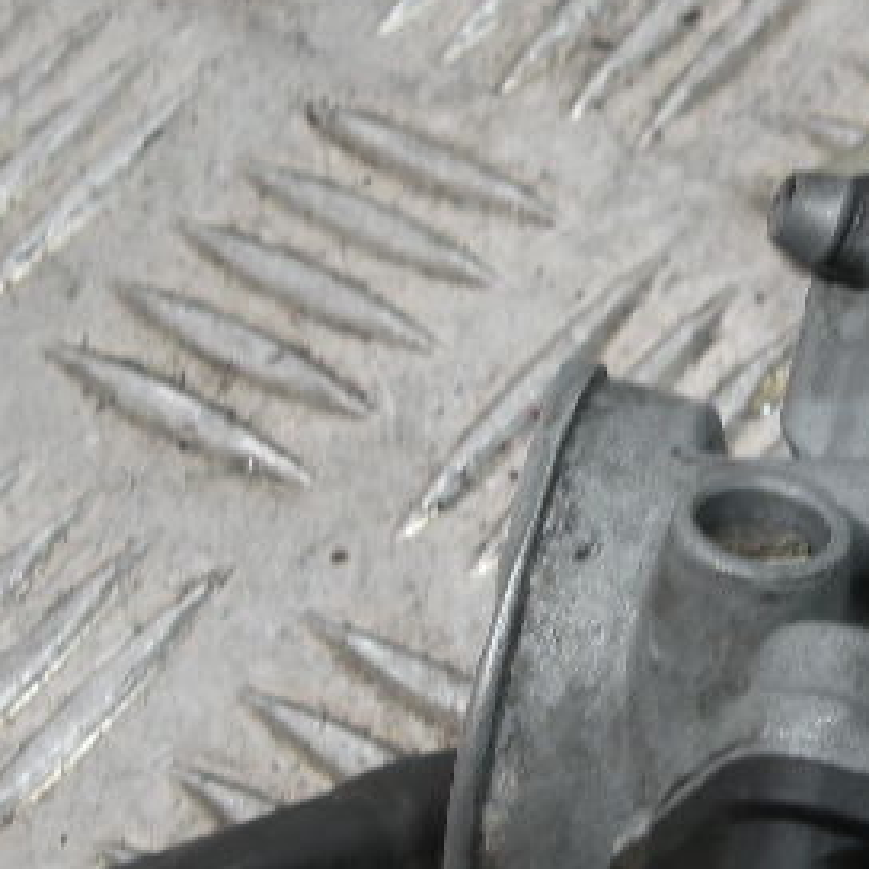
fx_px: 3124
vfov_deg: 15.8
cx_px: 1016
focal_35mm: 110
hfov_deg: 15.3
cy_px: 466
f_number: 3.5
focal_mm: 5.8
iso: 64
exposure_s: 1/54.8
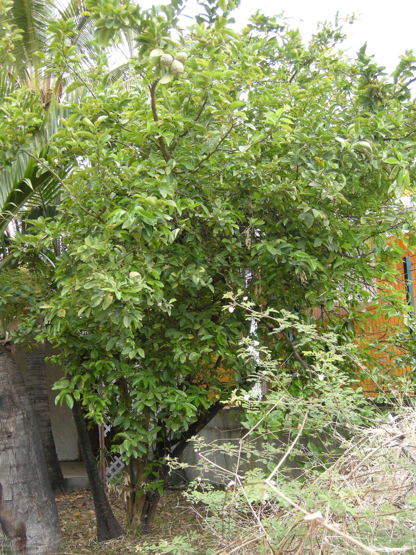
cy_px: 278
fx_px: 561
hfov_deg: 40.7
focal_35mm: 35
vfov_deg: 52.6
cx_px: 208
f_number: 3
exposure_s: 1/77
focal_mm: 7.5
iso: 64
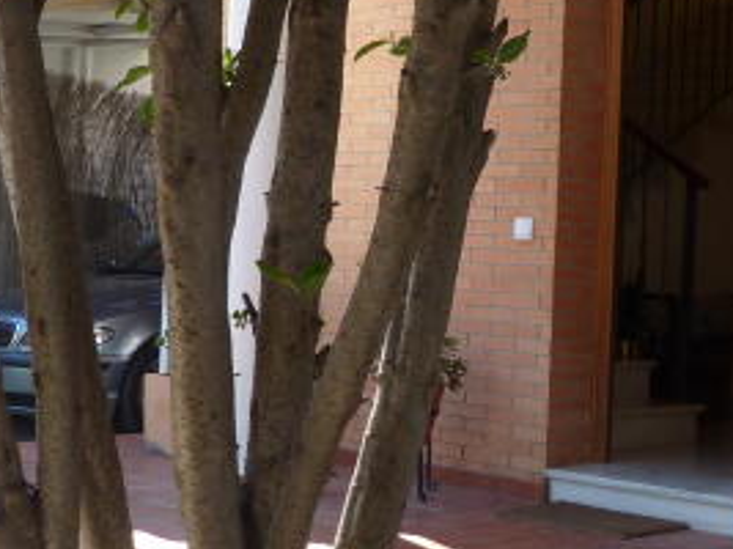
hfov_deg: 26.0
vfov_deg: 19.6
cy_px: 233
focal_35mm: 75
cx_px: 401
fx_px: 1587
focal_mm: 4.5
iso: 100
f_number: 4
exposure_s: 1/160
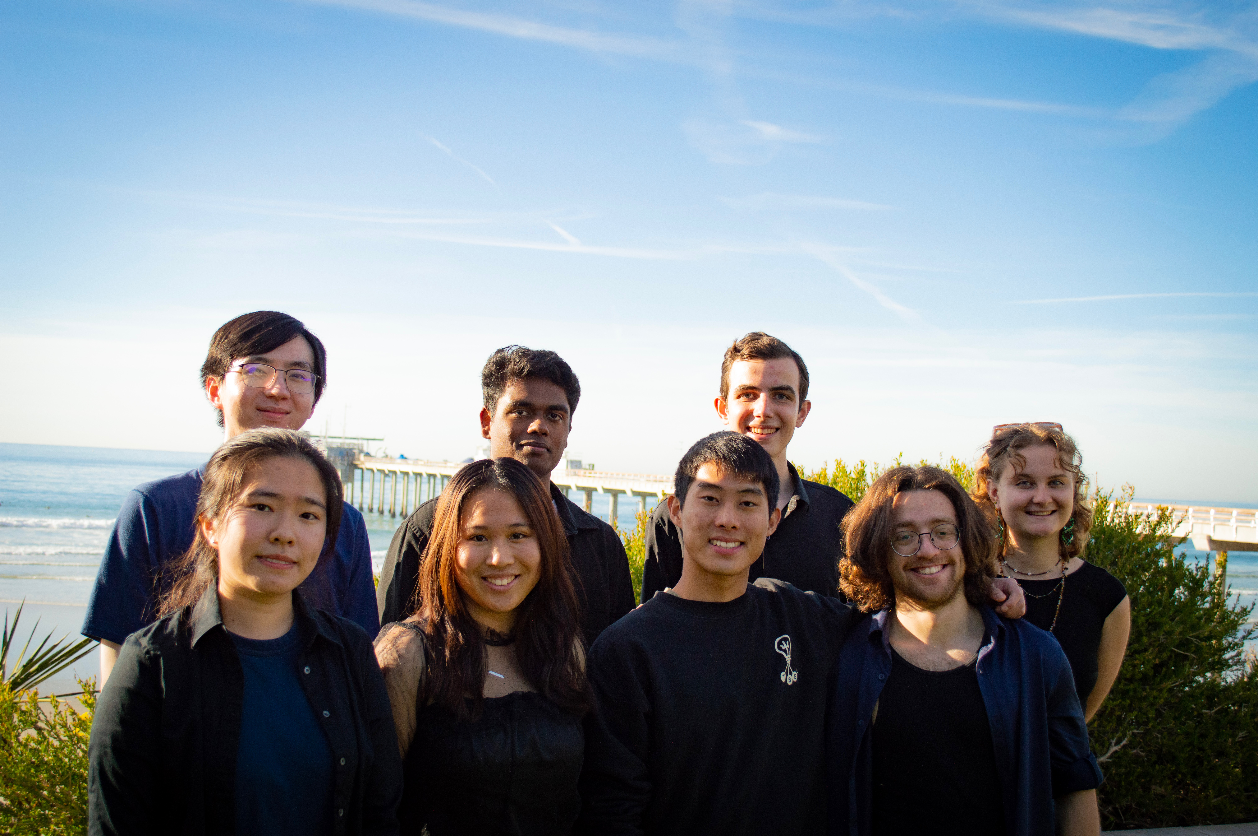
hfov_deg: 46.4
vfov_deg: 31.8
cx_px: 629
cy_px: 418
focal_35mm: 42
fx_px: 1466
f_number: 4.5
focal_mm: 28
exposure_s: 1/1250
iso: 400
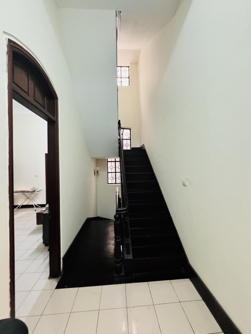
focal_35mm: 14
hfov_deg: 85.7
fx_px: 135
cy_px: 167
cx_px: 126
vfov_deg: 102.1
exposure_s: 1/50
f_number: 2.2
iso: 800
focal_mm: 2.22
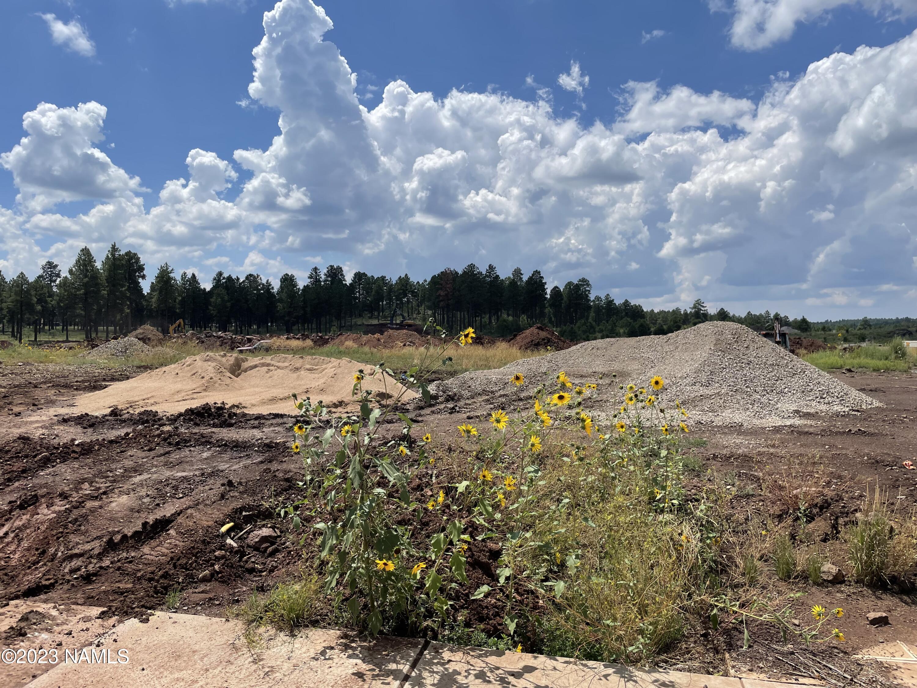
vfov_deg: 53.1
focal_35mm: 26
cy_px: 344
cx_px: 458
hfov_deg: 67.3
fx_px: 689
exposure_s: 1/6135
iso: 32
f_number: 1.6
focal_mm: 4.2
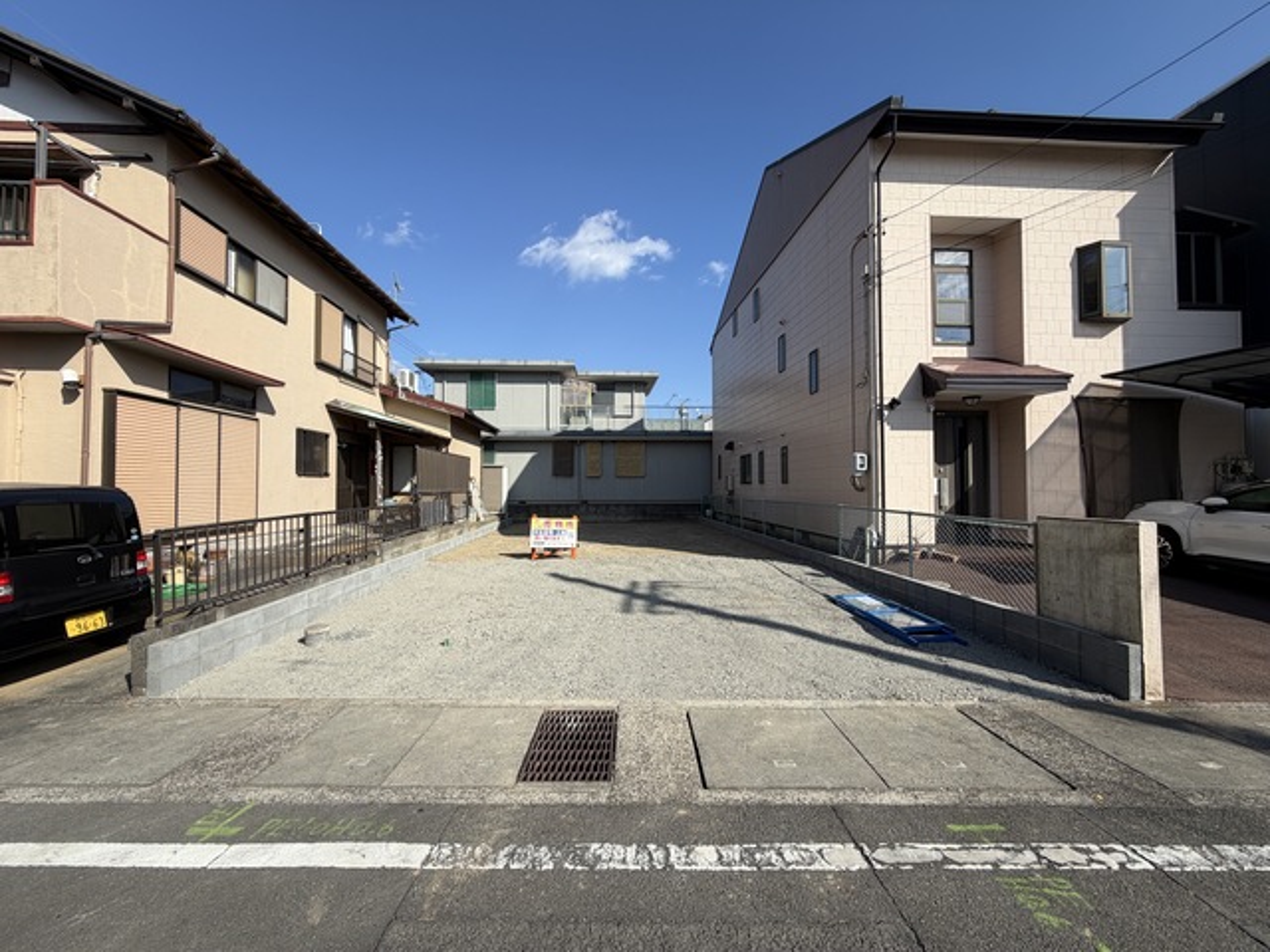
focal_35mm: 14
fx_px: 514
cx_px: 635
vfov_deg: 85.7
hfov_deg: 102.1
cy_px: 476
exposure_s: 1/928
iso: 20
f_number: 2.2
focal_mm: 2.22
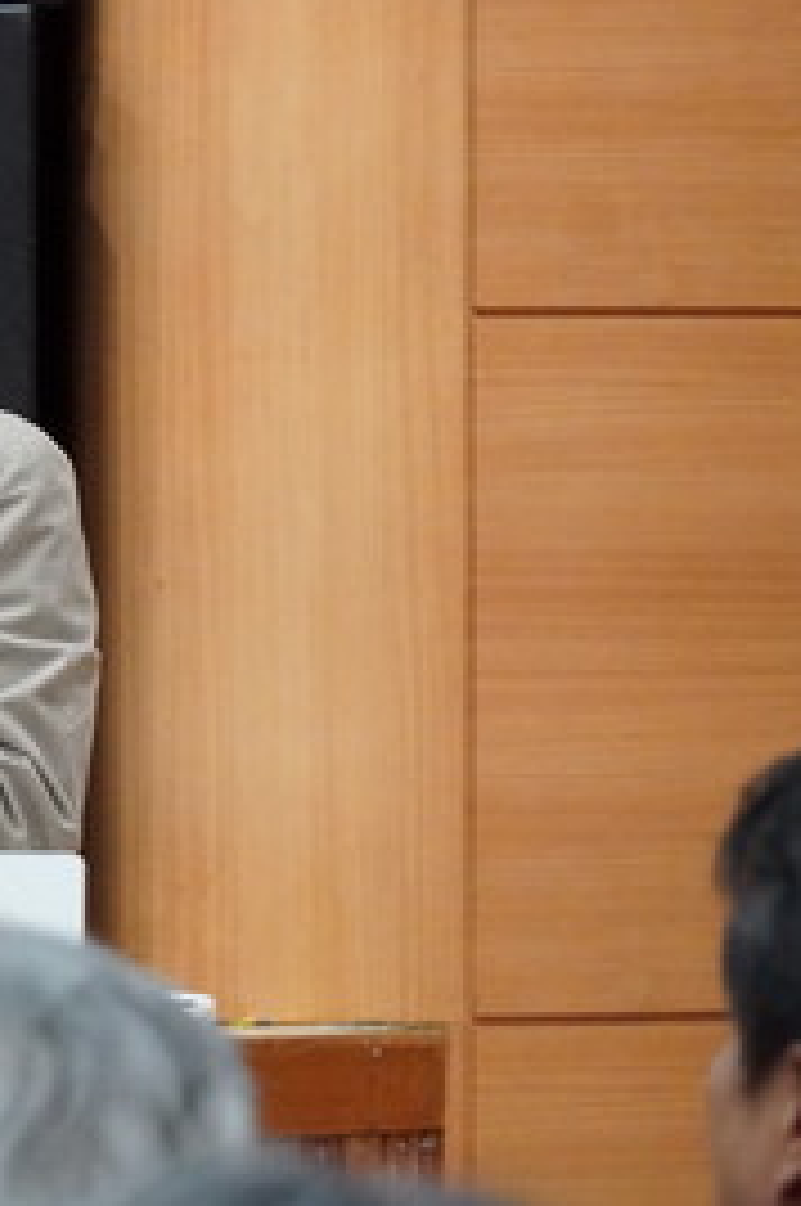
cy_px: 382
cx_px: -459
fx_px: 15194
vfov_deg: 4.5
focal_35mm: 454
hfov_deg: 3.0
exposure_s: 1/80
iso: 8000
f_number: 6.3
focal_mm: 135
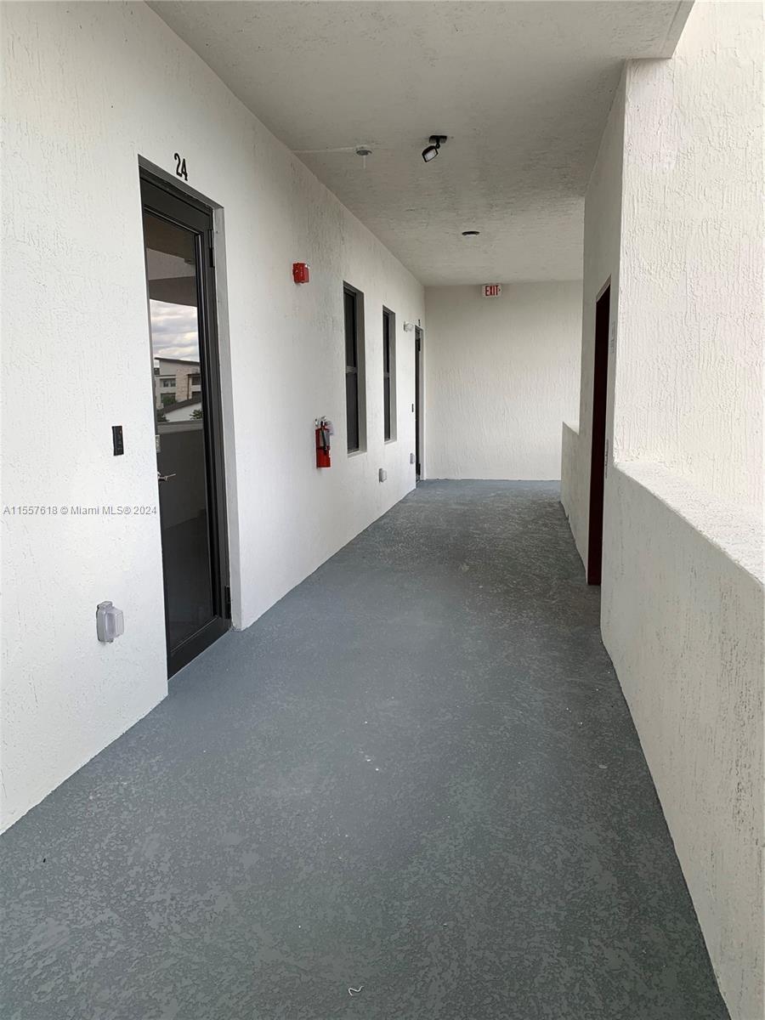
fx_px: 766
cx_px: 382
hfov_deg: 53.1
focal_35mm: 26
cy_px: 510
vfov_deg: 67.3
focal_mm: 4.25
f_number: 1.8
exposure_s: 1/362
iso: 25
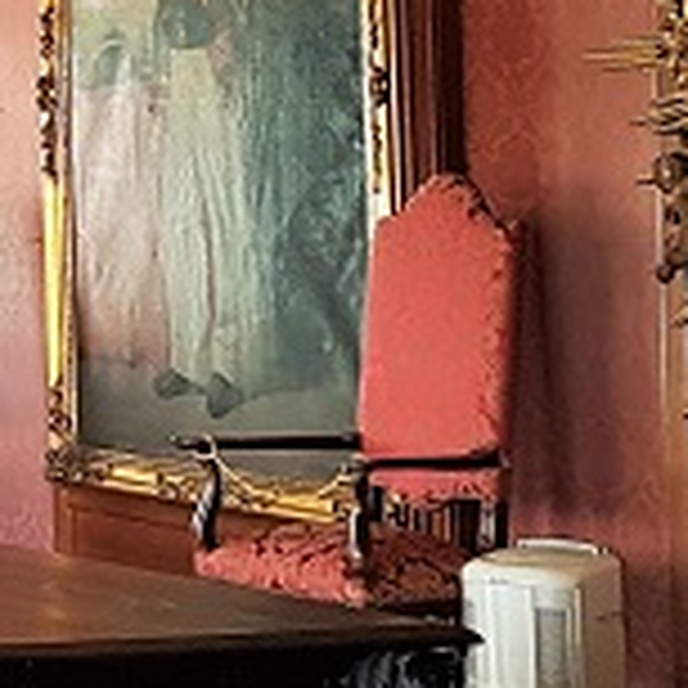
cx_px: -666
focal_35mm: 150
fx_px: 3373
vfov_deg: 11.5
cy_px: -67
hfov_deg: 10.7
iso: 64
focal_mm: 4.2
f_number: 1.7
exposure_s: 1/50
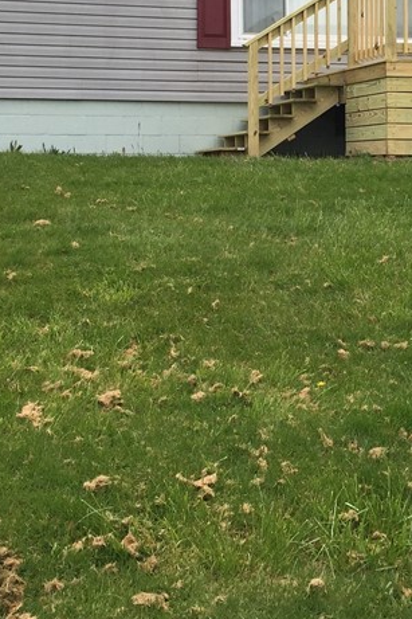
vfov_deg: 29.6
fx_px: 1151
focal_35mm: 67
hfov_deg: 20.2
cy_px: 156
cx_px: 291
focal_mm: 4.15
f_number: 2.2
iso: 32
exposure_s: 1/760
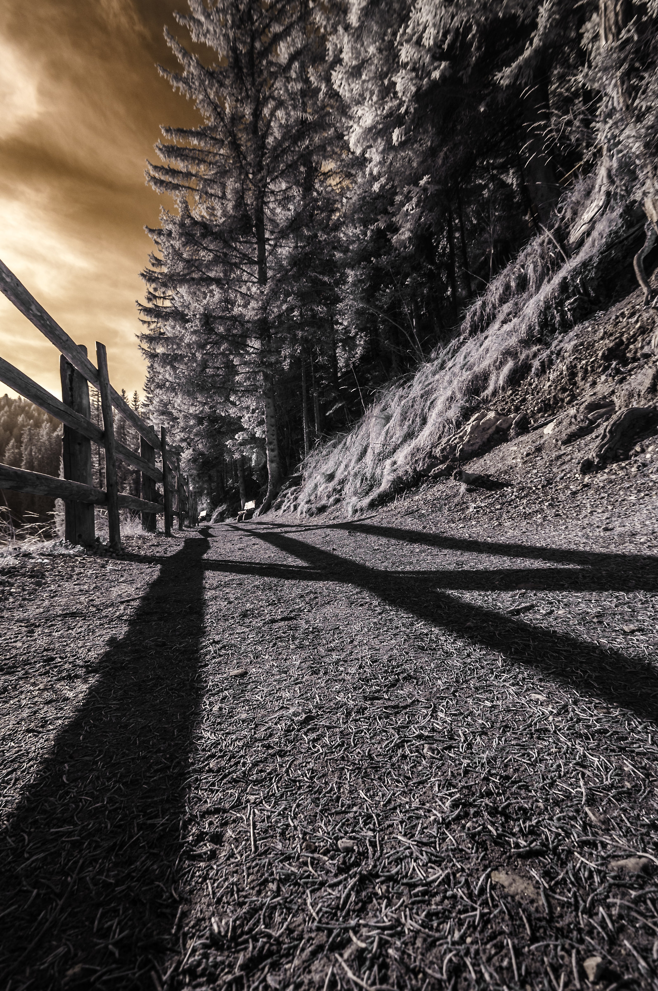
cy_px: 496
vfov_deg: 100.5
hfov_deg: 77.2
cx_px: 329
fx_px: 412
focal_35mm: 15
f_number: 8
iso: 100
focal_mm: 10
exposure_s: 1/160
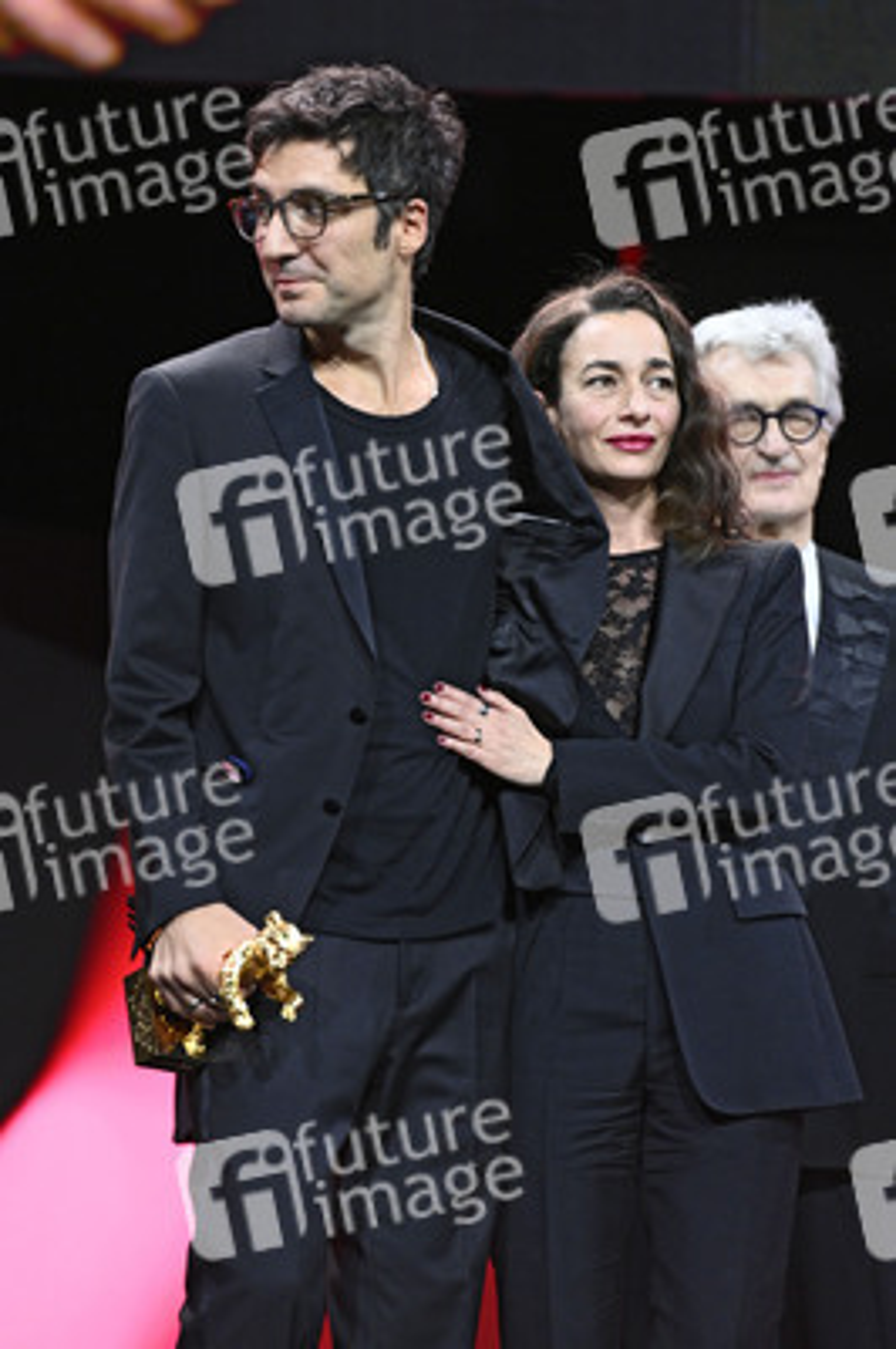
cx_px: 448
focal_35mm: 200
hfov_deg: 6.9
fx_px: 7479
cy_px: 674
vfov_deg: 10.3
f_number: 4.5
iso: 5000
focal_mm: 200
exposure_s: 1/250
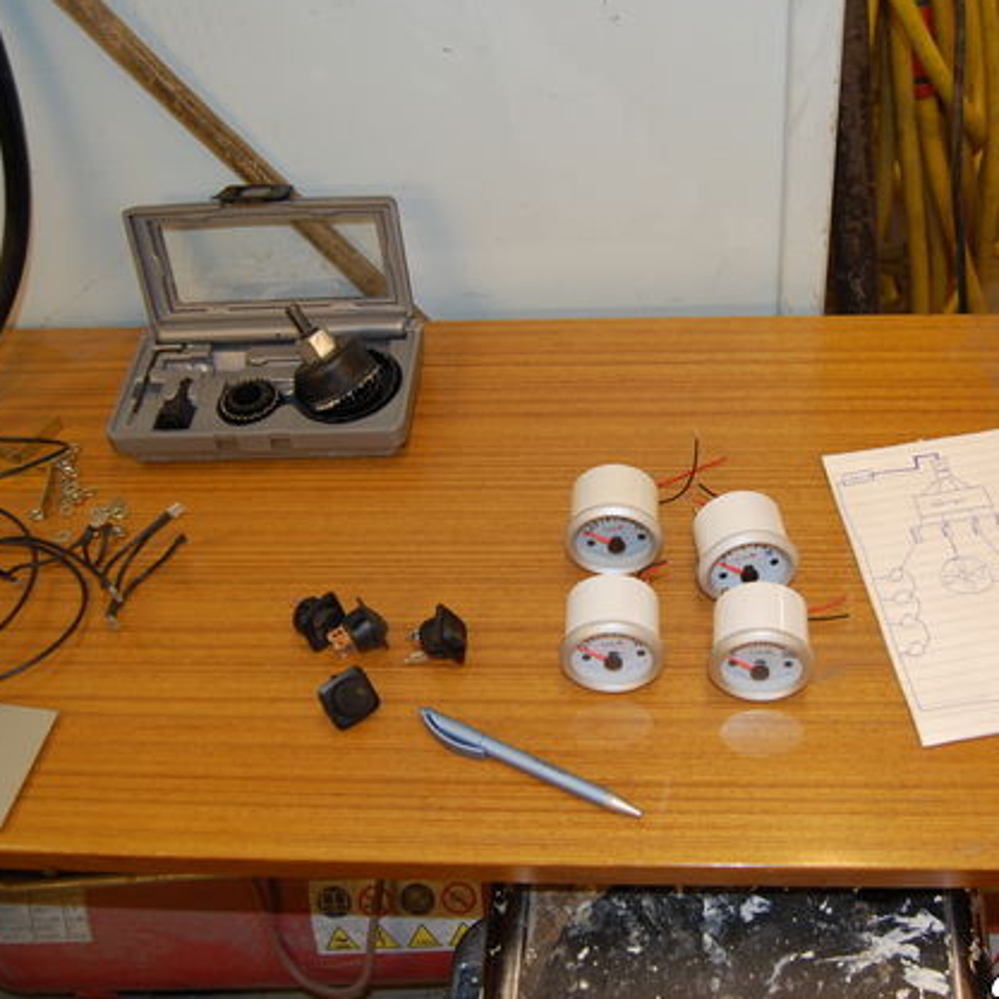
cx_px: 635
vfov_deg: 39.2
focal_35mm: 43
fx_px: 1404
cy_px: 498
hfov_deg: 38.9
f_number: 3.8
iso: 400
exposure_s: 1/60
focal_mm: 22
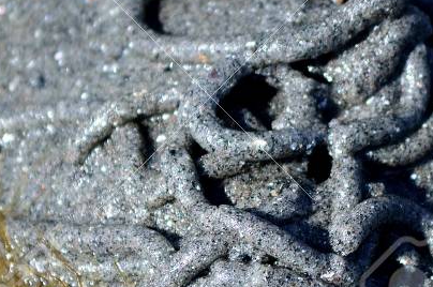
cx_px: 210
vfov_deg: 1.7
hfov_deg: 2.6
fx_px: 9554
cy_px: 246
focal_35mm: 796
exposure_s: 1/500
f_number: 5.6
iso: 200
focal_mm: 165
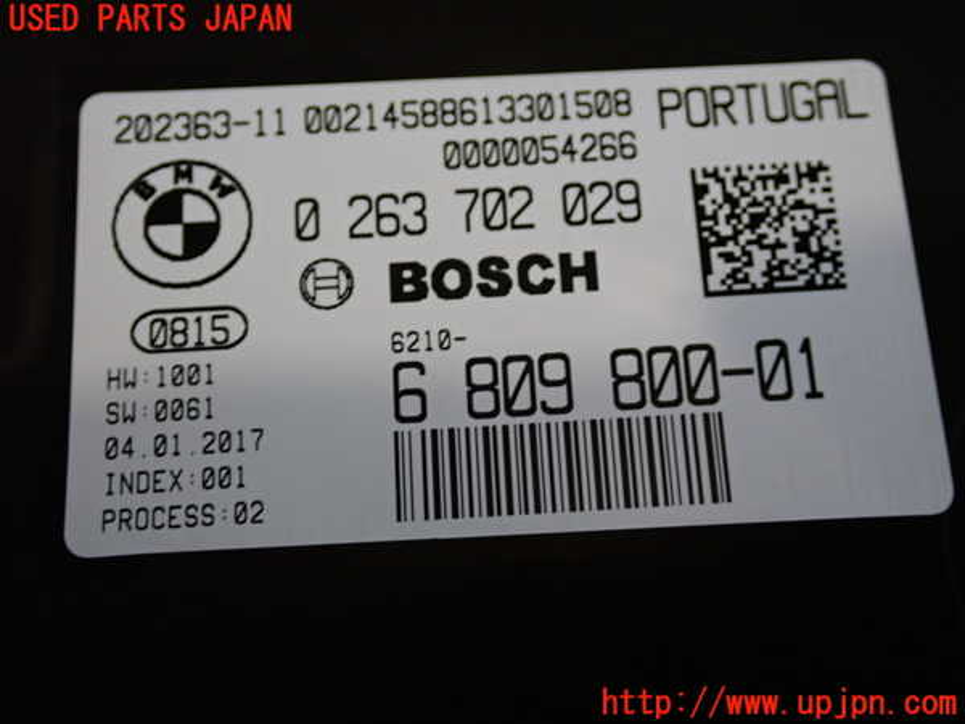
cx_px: 482
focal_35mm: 50
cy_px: 362
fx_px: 1394
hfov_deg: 38.2
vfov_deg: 29.1
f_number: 3.2
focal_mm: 9.01
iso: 320
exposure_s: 1/50
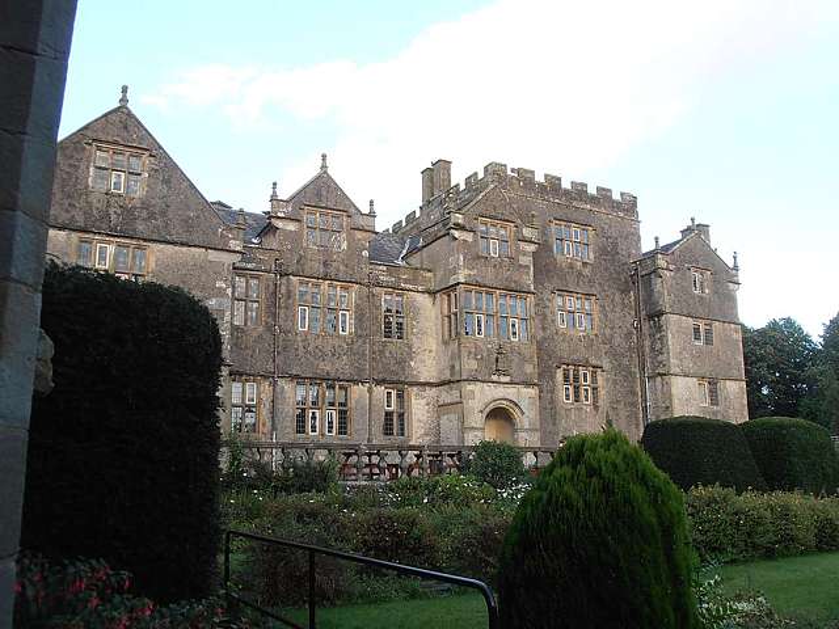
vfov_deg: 38.7
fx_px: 897
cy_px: 314
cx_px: 420
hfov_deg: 50.1
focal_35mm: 37
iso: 80
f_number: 3.9
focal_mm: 6.61
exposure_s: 1/125
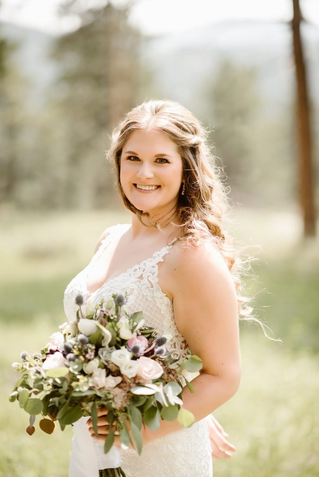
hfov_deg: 16.1
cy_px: 238
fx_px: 1128
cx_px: 160
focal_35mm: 85
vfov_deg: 23.9
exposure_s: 1/2000
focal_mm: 85
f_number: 1.8
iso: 200
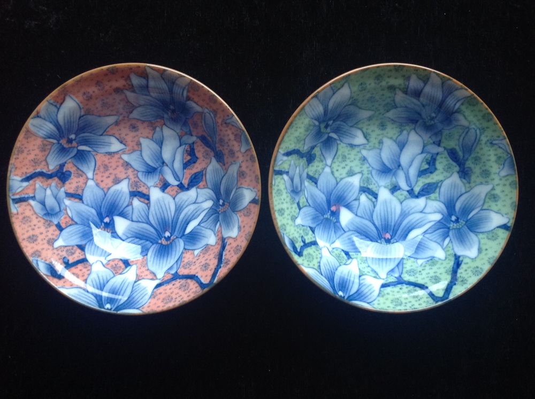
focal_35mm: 35
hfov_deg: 52.7
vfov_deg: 40.6
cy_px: 200
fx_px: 540
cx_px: 268
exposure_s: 1/15
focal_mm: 4.28
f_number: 2.4
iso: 200
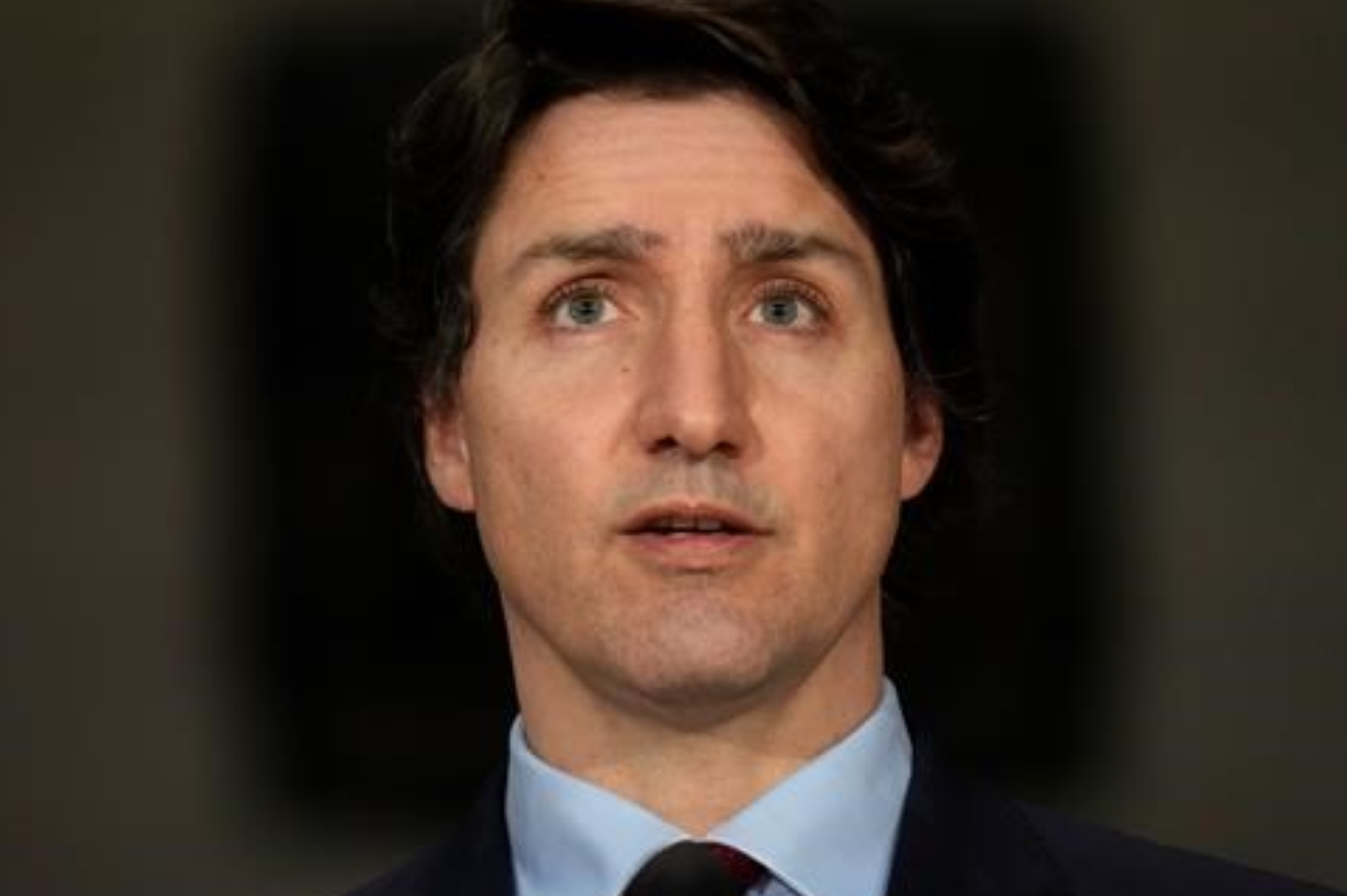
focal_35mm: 381
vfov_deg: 3.6
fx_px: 14245
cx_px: 631
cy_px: 373
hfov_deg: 5.4
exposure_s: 1/250
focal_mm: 280
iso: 3200
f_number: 4
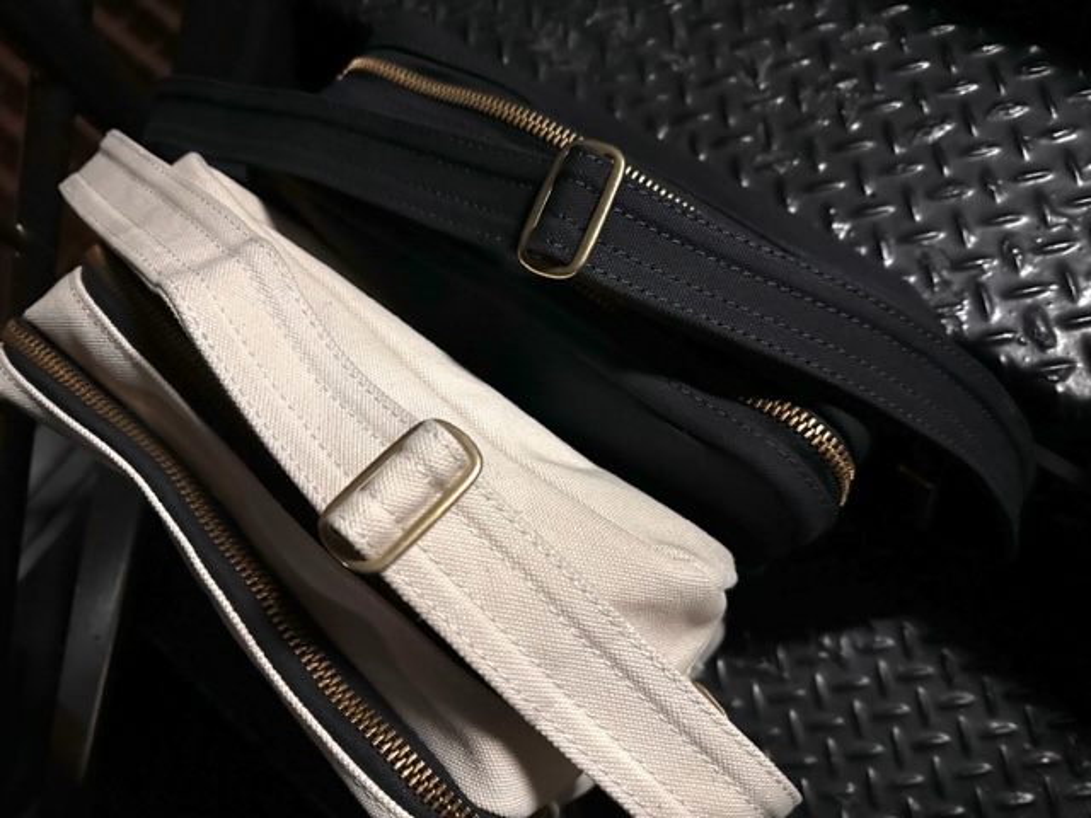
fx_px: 756
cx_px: 546
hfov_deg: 71.6
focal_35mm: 24
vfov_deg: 56.8
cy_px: 409
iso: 1250
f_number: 1.78
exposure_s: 1/25
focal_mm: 6.86
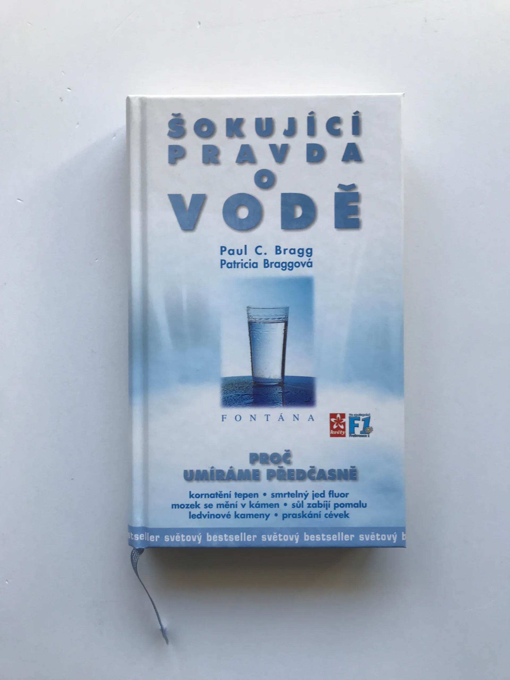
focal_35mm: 28
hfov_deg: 49.7
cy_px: 340
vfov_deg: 63.4
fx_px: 550
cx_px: 255
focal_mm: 3.99
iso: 32
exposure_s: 1/100
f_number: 1.8
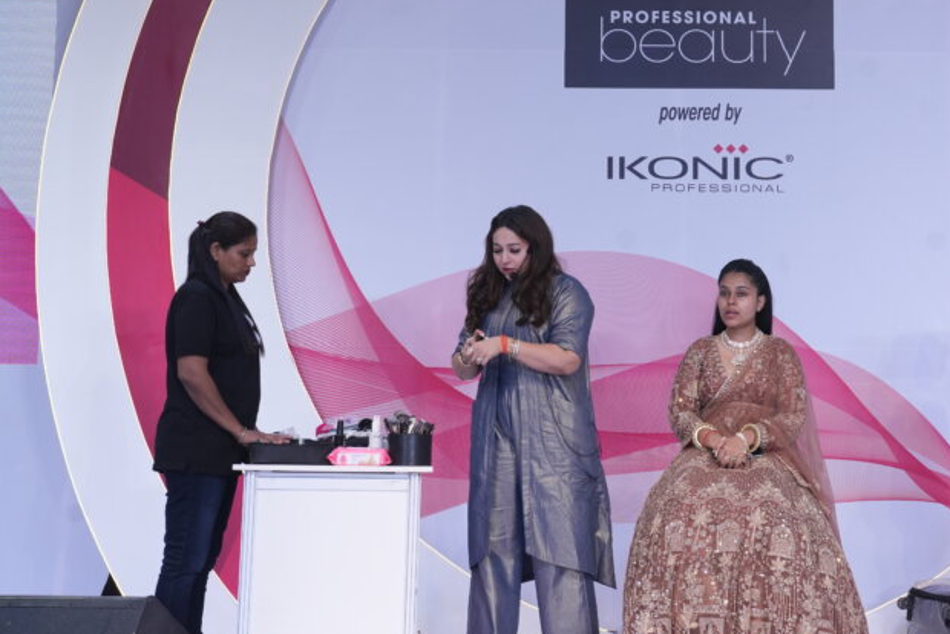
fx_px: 1874
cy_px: 237
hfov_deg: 28.2
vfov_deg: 19.2
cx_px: 660
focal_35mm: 71
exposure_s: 1/250
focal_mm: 43
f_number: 6.3
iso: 800
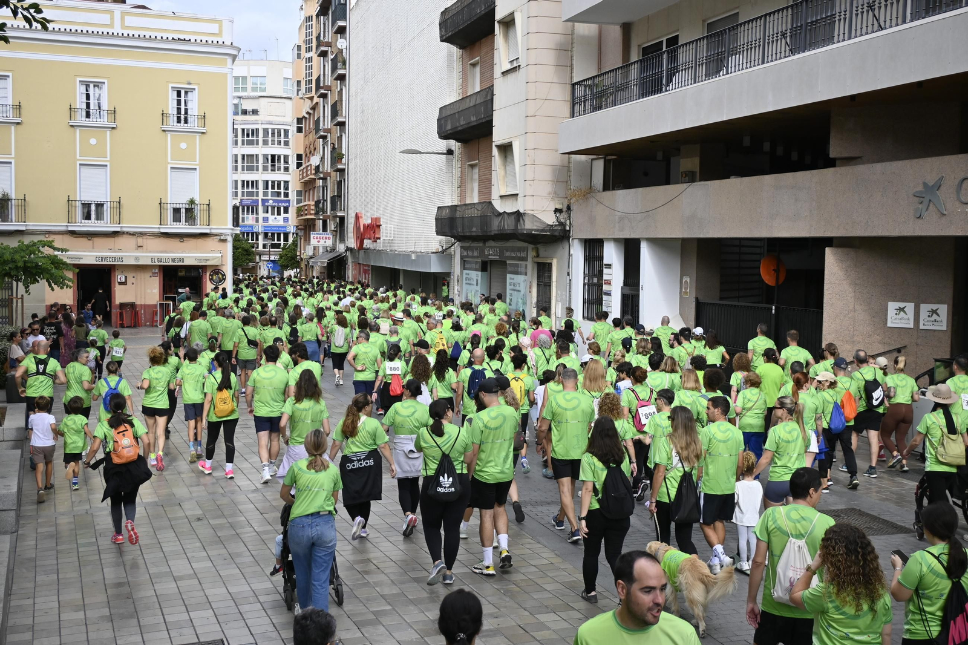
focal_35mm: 41
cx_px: 484
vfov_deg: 32.4
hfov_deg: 47.2
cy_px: 322
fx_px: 1109
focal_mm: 27.5
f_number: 5
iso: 500
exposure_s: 1/1600
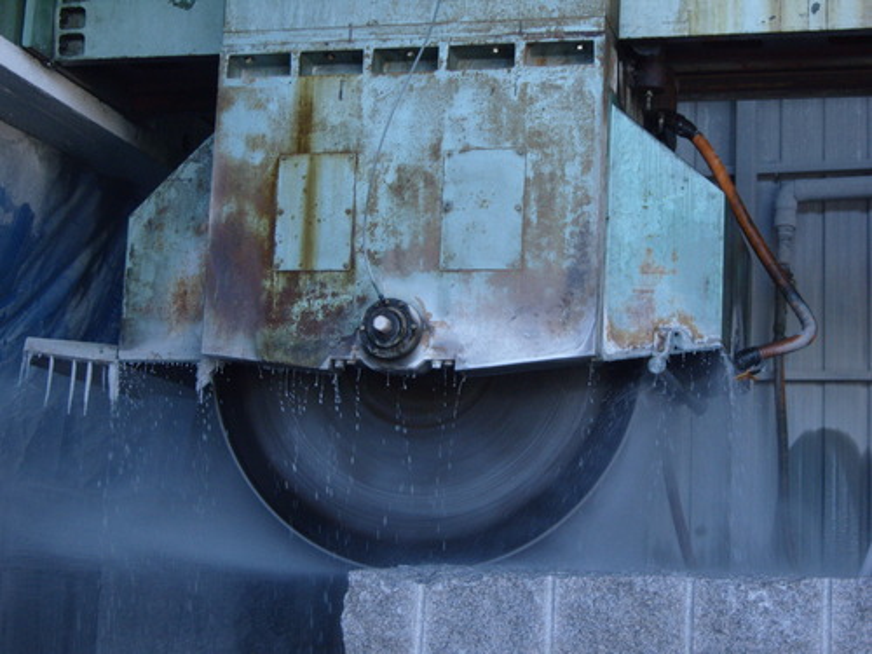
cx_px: 436
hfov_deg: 27.0
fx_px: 1814
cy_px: 327
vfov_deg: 20.4
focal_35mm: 72
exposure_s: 1/125
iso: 200
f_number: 4.1
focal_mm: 15
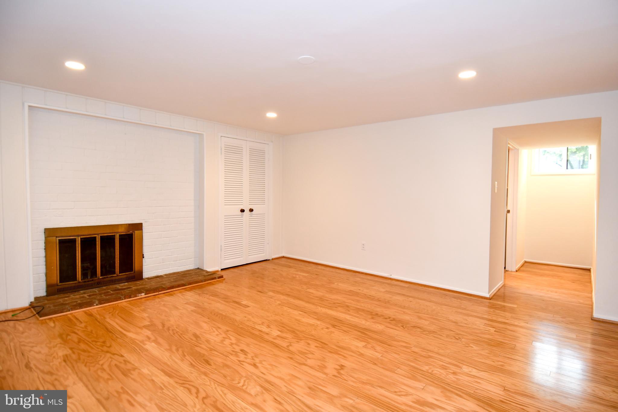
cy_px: 206
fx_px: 309
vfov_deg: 67.4
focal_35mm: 18
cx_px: 309
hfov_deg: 90.0
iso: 560
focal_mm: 12
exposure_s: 1/60
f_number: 4
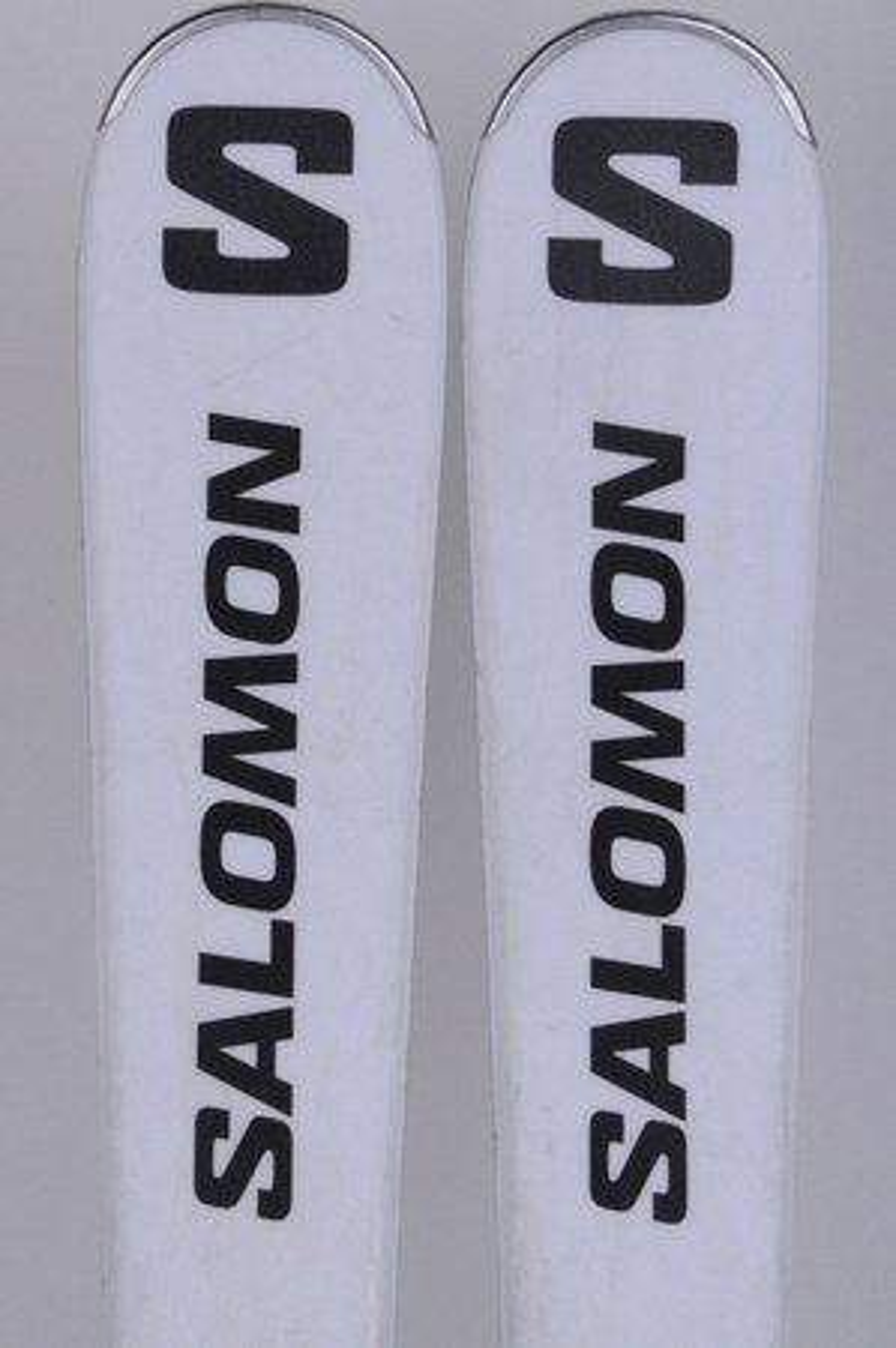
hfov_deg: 8.7
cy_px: 674
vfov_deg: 13.1
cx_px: 448
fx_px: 5893
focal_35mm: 158
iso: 3200
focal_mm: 105
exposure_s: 1/125
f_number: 16
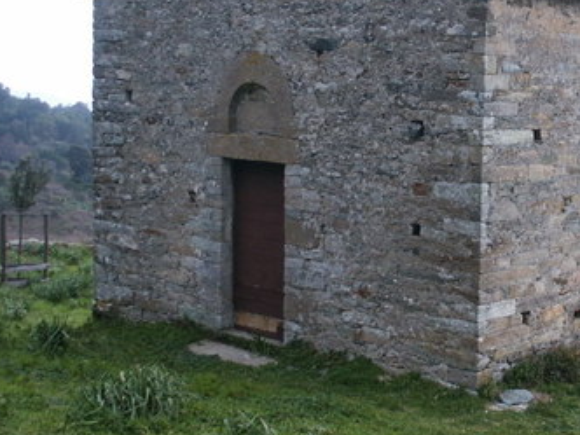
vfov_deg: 21.8
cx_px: 471
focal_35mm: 67
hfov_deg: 28.3
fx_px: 1123
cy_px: 142
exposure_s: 1/45
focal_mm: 7.19
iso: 100
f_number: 3
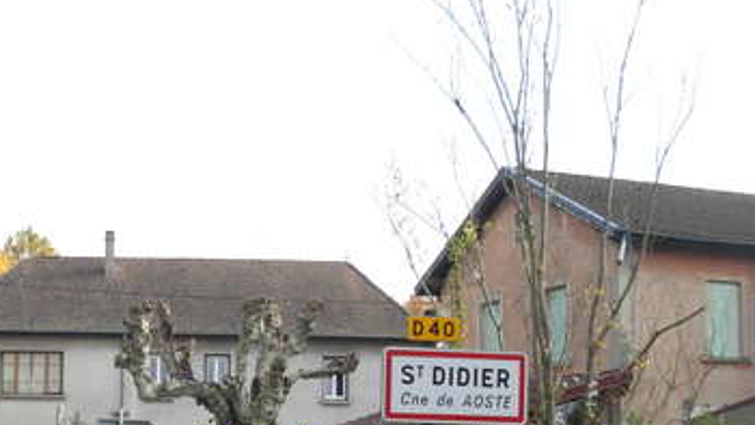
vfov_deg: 16.6
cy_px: 440
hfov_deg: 29.1
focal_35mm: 71
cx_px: 149
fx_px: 1422
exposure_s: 1/287
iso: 79
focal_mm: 6.3
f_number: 2.9
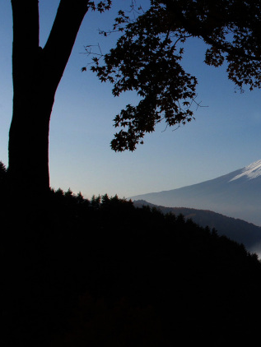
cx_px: 328
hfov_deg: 21.6
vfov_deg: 31.2
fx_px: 623
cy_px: 154
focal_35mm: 62
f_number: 16
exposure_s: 1/160
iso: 100
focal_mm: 23.13
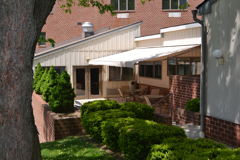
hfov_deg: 46.4
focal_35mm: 42
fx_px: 280
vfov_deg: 31.9
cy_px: 80
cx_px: 120
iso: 100
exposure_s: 1/200
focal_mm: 28
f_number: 7.1
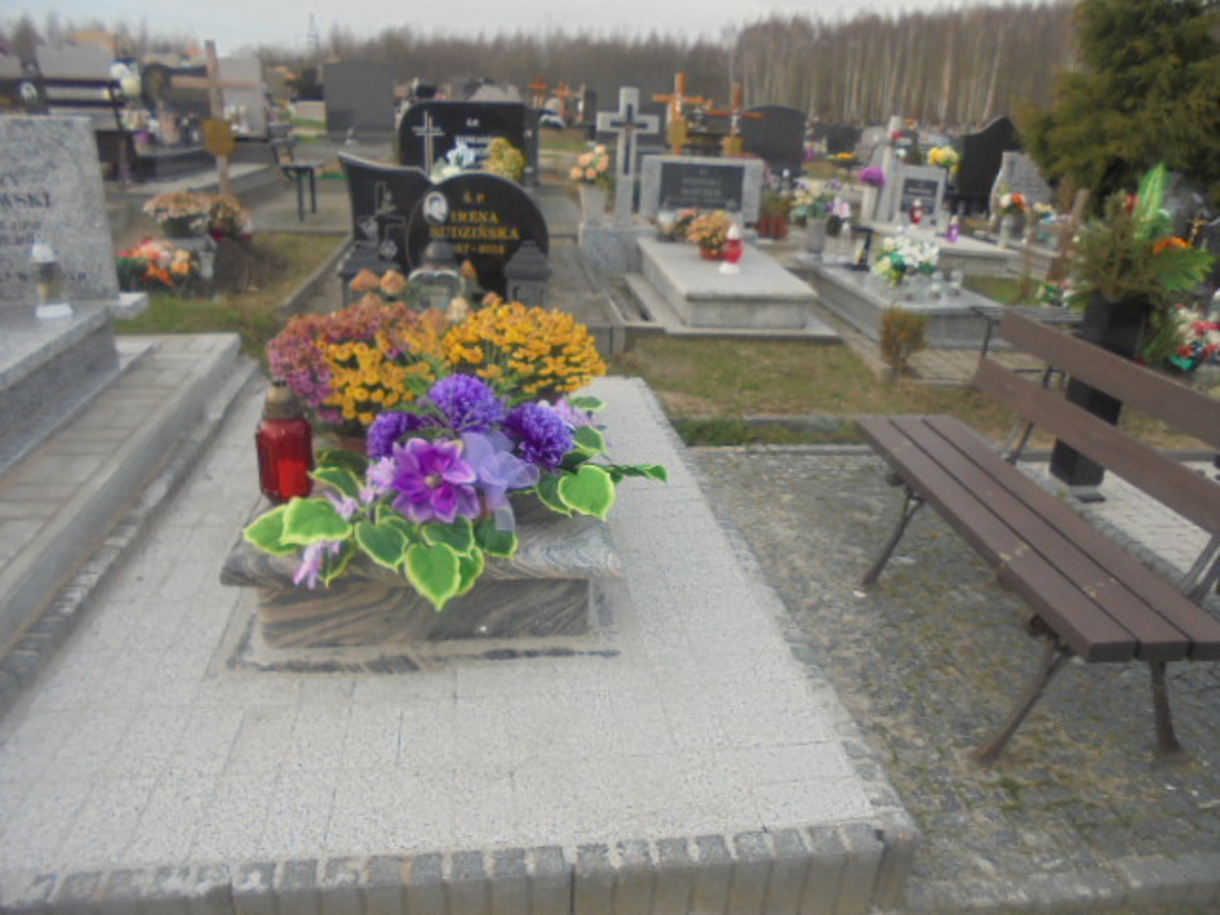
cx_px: 610
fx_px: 916
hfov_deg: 67.3
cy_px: 458
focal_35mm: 26
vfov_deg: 53.1
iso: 100
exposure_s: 1/125
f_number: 3.5
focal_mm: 4.6
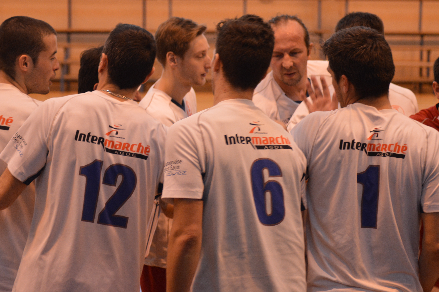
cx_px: 197
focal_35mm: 116
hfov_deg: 17.7
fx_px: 1413
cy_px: 141
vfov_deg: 11.8
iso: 800
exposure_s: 1/125
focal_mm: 70
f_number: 4
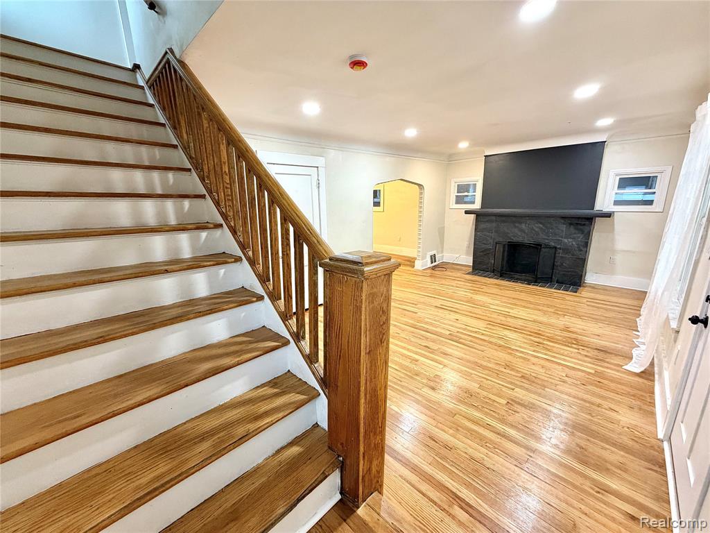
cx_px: 355
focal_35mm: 14
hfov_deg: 102.1
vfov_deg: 85.7
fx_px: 287
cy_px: 266
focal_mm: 2.22
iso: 250
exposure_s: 1/60
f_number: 2.2
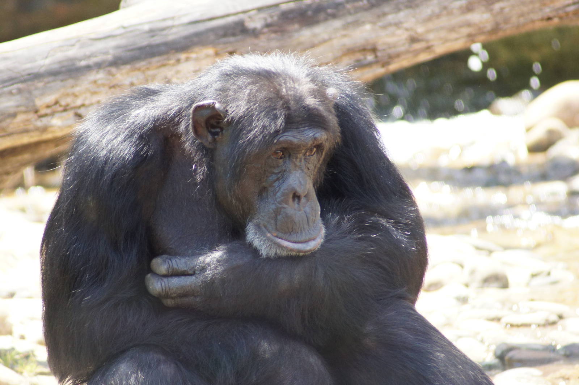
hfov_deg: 4.6
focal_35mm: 450
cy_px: 192
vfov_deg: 3.1
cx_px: 290
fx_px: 7233
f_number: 5.6
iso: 1000
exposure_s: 1/500
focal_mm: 300
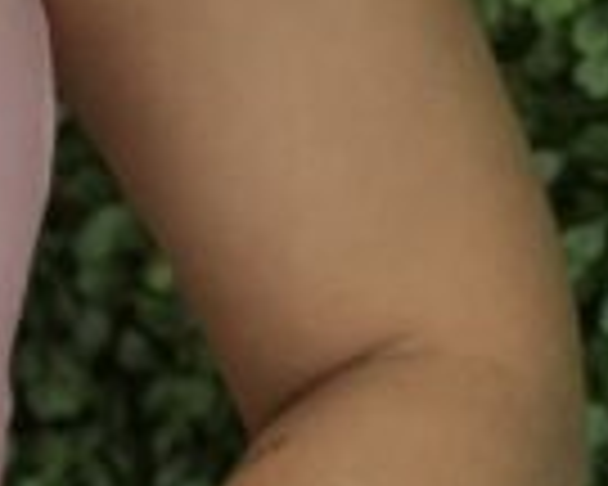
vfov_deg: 3.0
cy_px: -173
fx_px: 9357
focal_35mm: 520
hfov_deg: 3.7
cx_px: -667
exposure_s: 1/120
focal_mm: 9
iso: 160
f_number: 2.8
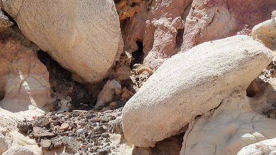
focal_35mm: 327
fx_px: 2393
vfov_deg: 3.7
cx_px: 131
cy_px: 28
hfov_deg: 6.6
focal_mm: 18.7
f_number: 4
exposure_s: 1/1250
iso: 100
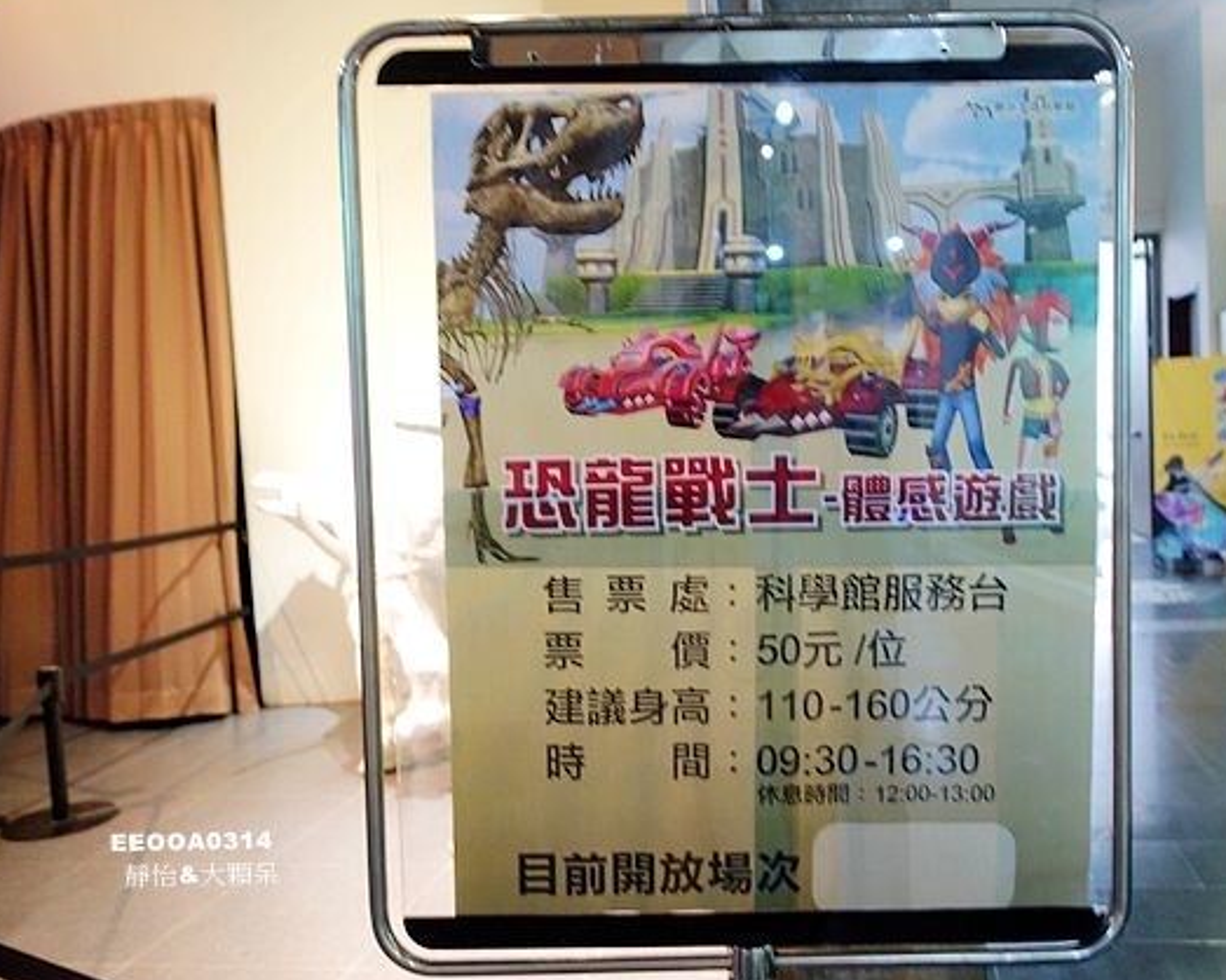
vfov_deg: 51.5
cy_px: 484
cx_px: 745
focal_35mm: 28
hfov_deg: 61.6
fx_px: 1016
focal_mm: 8.8
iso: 800
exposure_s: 1/15
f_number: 1.8
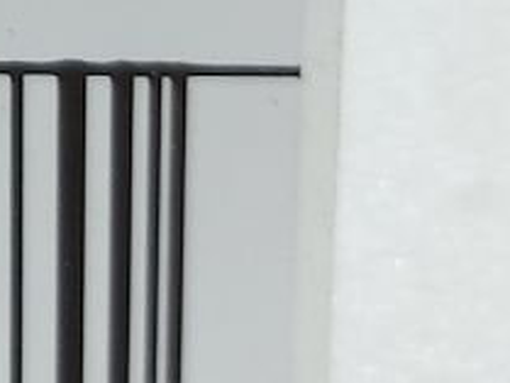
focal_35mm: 159
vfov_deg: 8.6
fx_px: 2344
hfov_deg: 11.5
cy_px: -495
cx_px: -411
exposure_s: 1/50
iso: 50
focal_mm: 5.23
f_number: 1.8
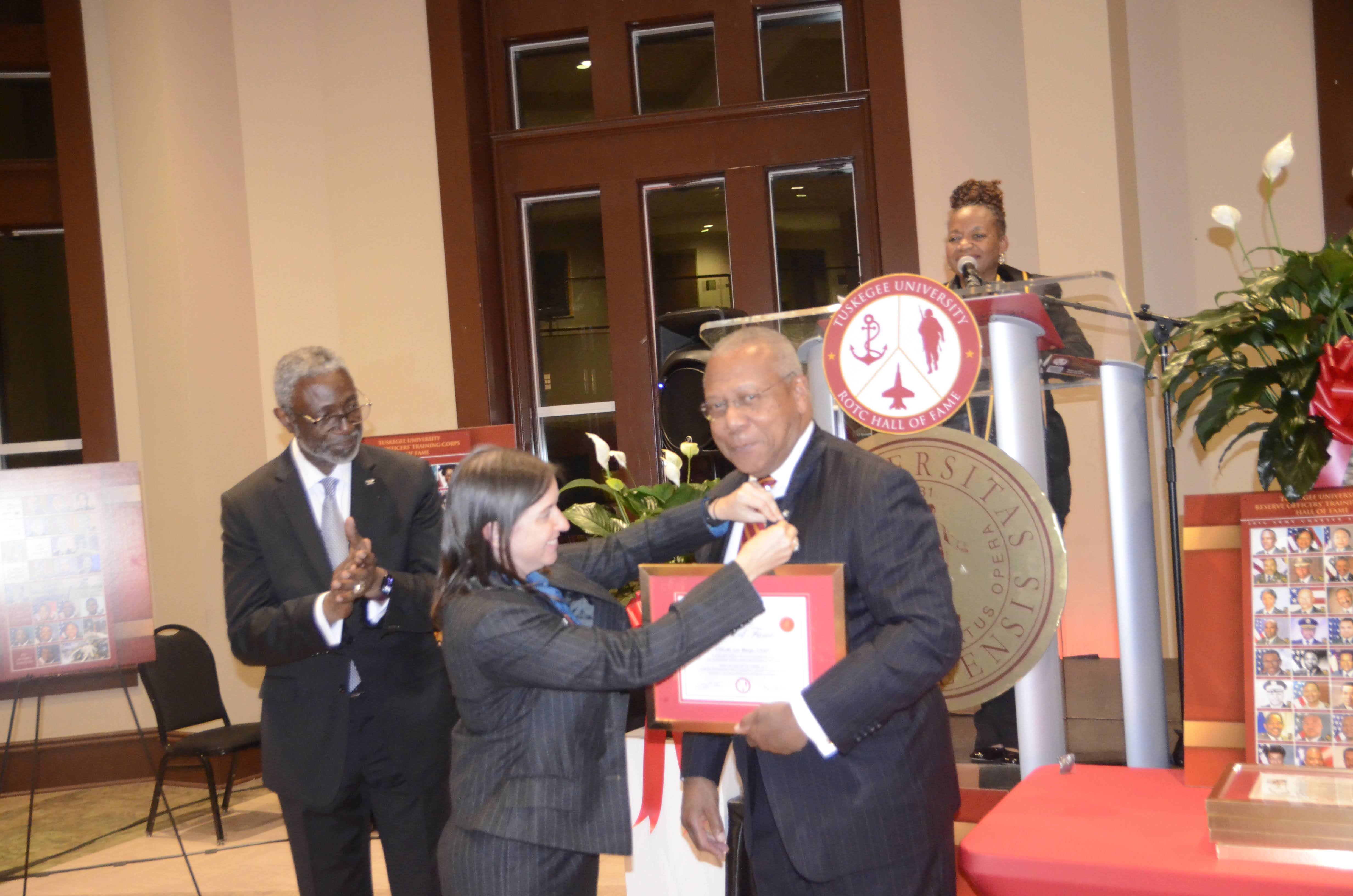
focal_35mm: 36
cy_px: 448
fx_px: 1350
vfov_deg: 36.7
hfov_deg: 53.2
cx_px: 676
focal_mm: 24
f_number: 2.8
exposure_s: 1/125
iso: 4000
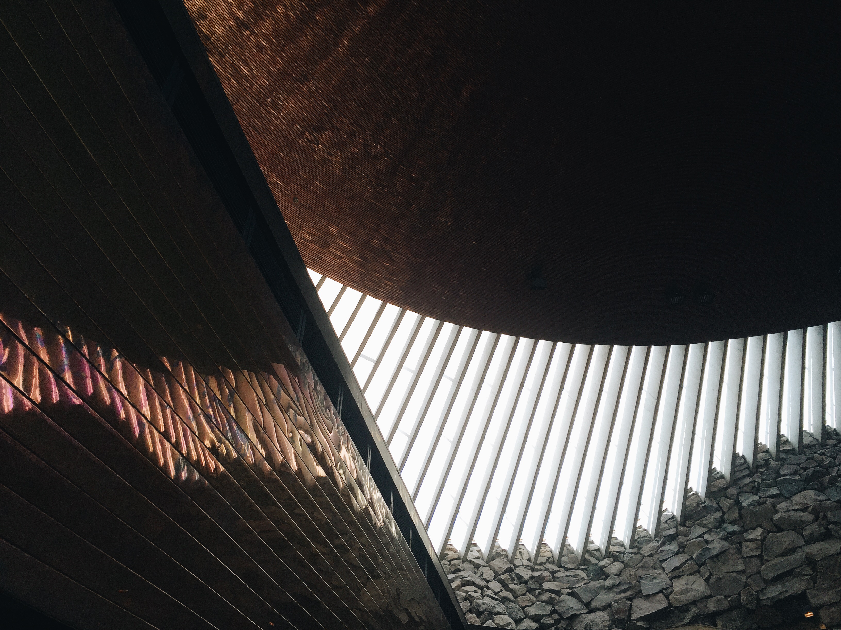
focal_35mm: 29
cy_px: 315
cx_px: 420
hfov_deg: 61.7
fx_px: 705
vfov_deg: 48.2
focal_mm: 4.15
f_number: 2.2
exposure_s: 1/100
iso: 50
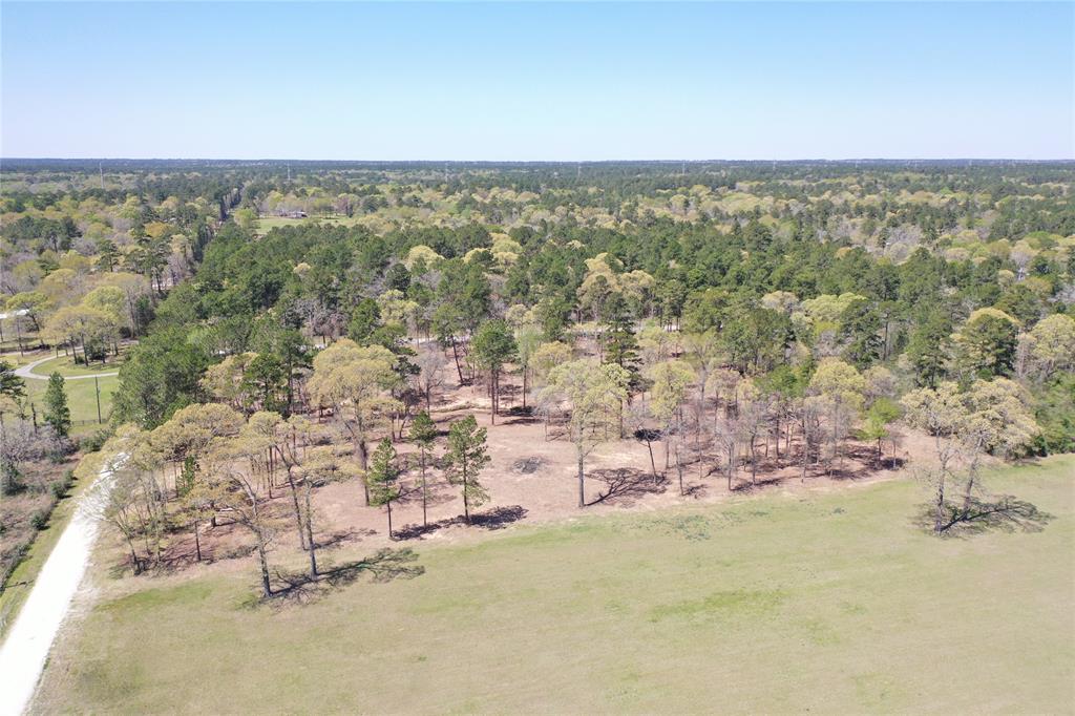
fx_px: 836
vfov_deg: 46.4
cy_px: 358
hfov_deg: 65.5
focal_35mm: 28
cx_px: 538
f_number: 2.8
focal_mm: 10.26
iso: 100
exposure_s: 1/1000
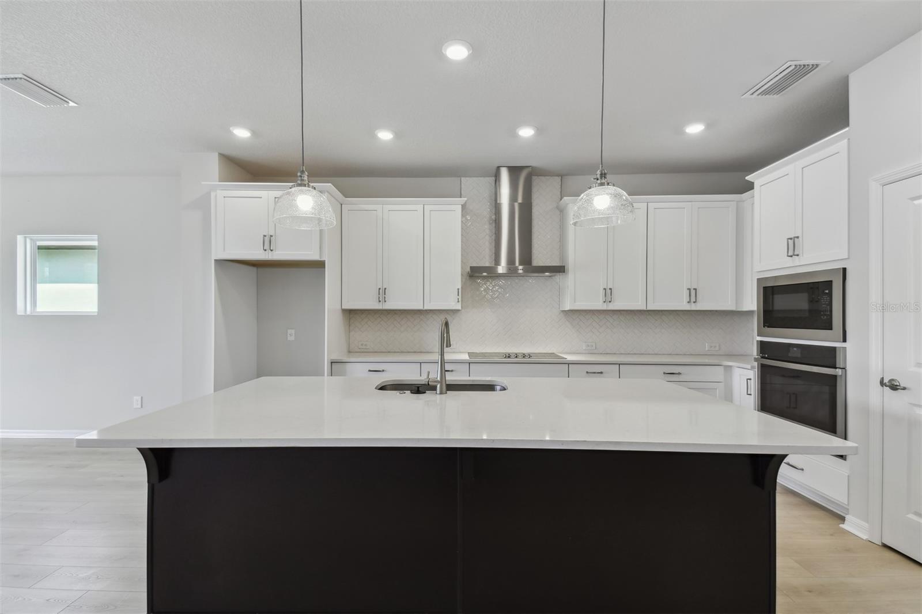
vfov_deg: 77.3
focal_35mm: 15
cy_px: 307
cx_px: 461
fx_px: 384
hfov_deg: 100.4
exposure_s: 1/25
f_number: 7.1
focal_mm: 10
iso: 100
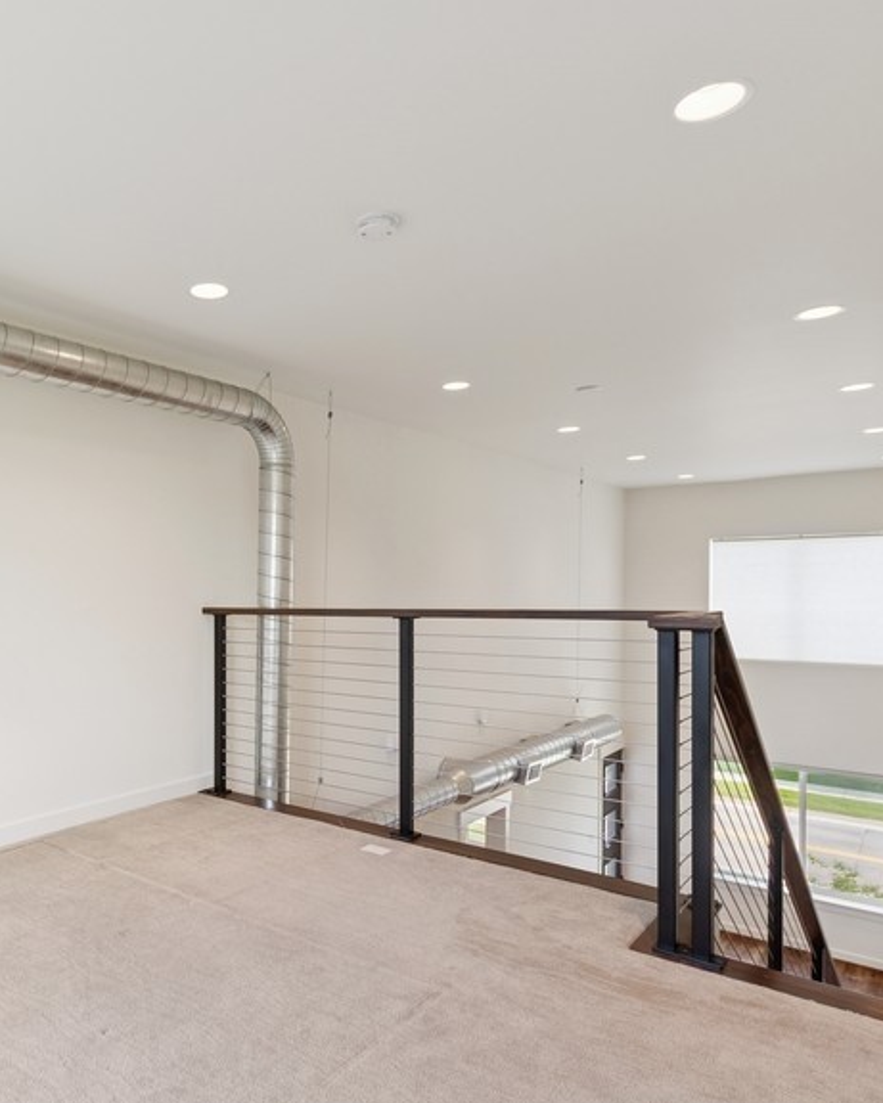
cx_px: 247
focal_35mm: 22
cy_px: 573
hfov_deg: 60.5
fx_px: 718
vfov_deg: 75.0
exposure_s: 1/25
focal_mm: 10
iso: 100
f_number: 6.3
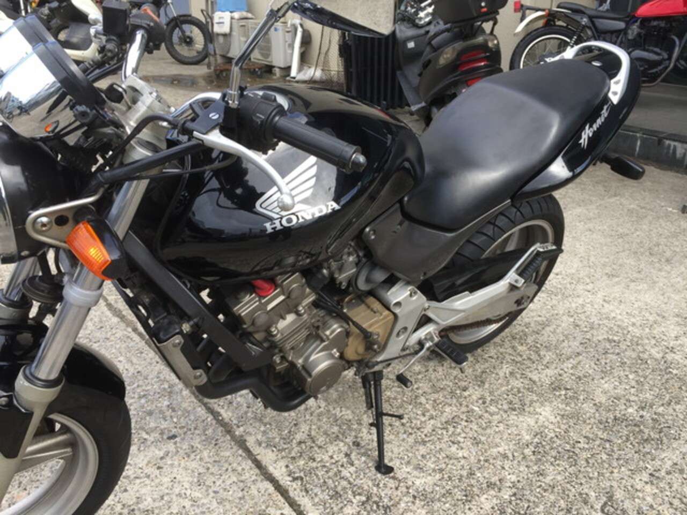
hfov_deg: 61.7
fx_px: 576
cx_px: 344
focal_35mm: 29
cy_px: 258
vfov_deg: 48.2
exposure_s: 1/247
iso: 32
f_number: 2.2
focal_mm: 4.15
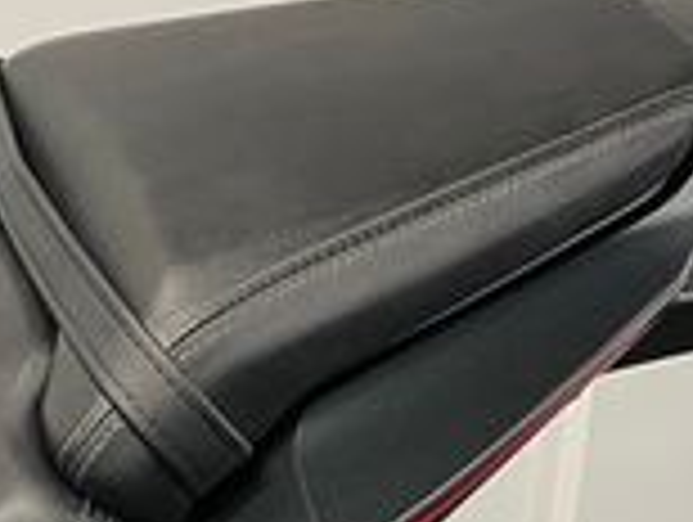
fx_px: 2165
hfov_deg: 17.8
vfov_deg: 13.7
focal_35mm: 108
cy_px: 266
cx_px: 18
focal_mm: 5.1
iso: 100
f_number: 1.6
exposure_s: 1/50
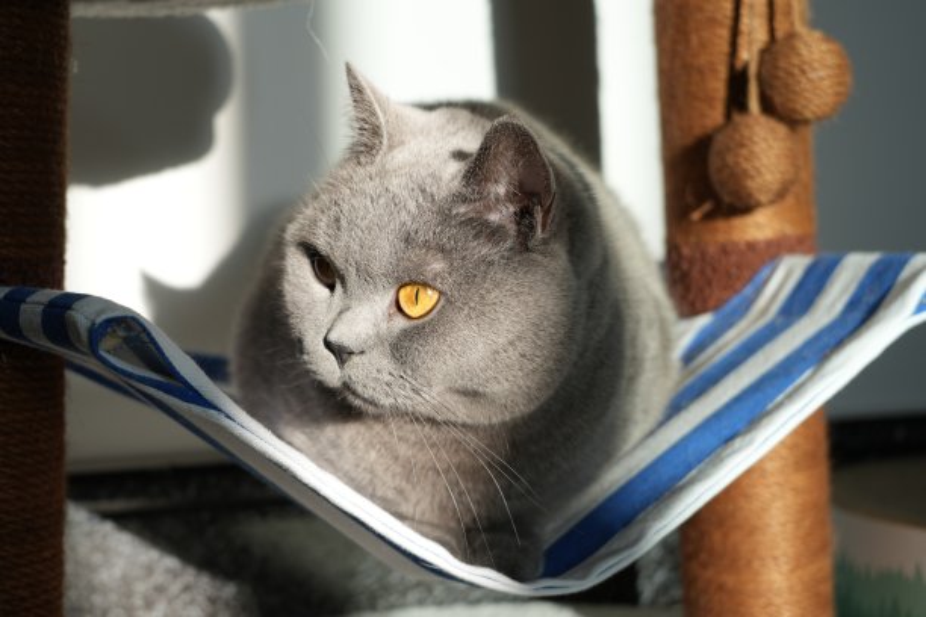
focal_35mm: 60
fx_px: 1543
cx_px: 463
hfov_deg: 33.4
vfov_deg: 22.6
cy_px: 308
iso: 160
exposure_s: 1/60
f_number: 5.6
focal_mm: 60
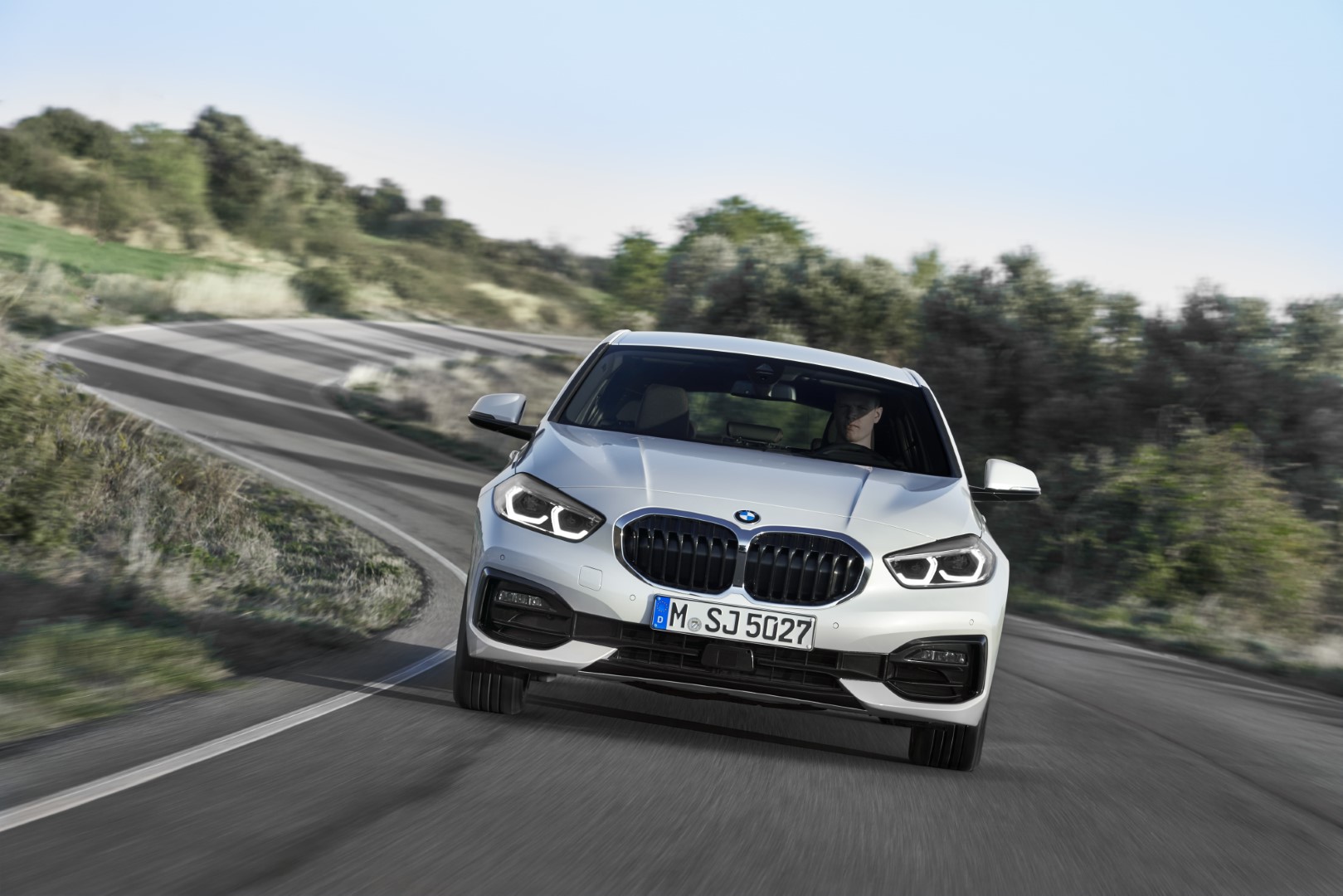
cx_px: 672
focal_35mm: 105
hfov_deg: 19.5
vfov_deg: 13.0
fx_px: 3918
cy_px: 448
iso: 100
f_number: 9
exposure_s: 1/30
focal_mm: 105
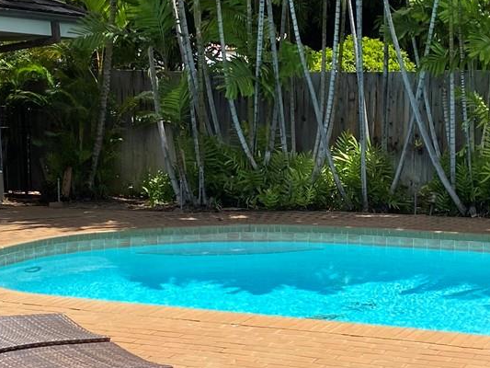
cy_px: 232
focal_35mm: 78
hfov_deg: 24.9
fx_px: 1104
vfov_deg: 18.9
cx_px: 326
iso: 32
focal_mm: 4.25
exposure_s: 1/2183
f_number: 1.8
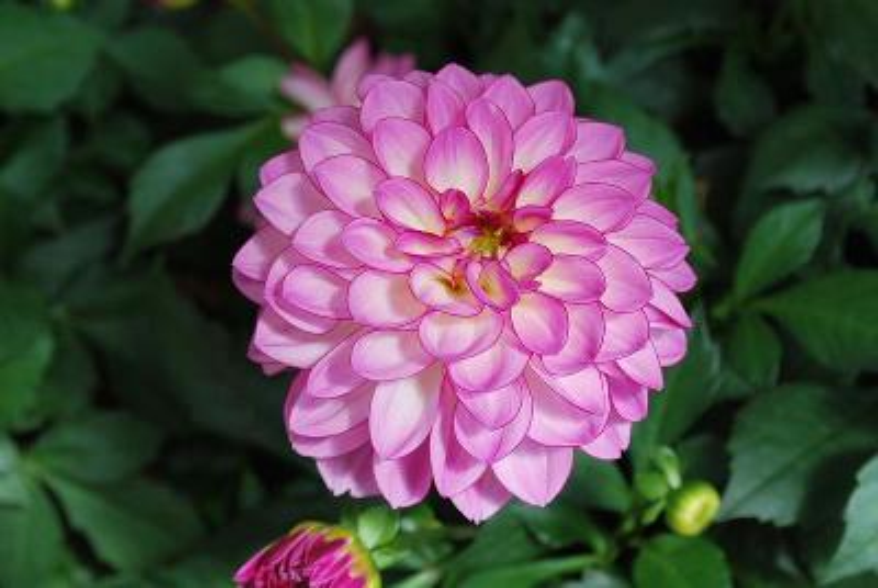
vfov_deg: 20.7
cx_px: 439
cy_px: 294
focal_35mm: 66
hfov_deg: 30.5
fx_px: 1612
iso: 100
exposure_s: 1/80
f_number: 8
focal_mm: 44
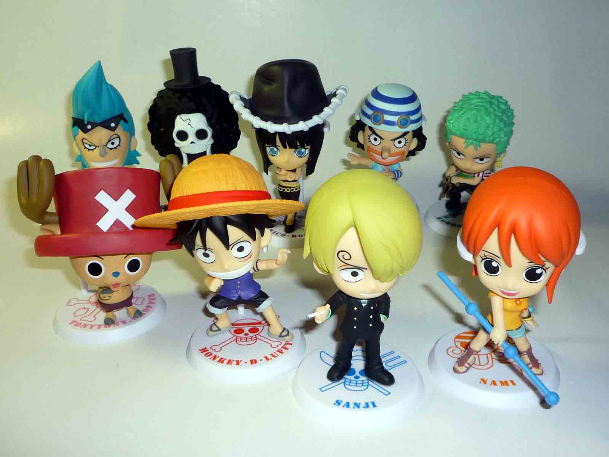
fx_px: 633
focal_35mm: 36
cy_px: 228
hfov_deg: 51.4
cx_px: 304
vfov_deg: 39.7
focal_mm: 4.4
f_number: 4
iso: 100
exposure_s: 1/30
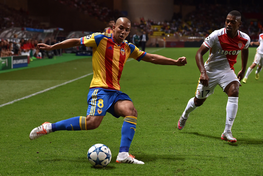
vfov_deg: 14.9
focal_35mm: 92
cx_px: 132
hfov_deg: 22.1
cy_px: 88
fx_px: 672
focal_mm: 92
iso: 2000
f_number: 4
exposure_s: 1/1250
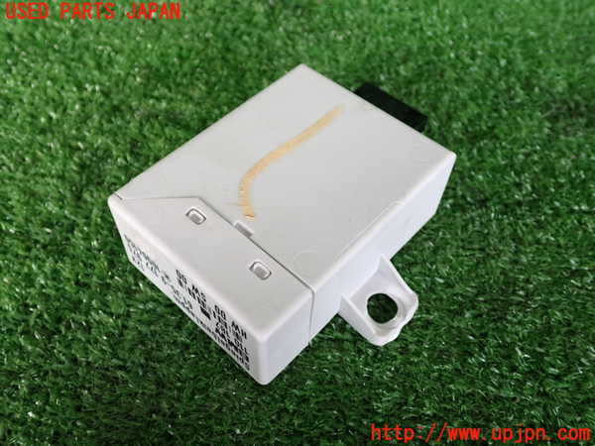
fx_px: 550
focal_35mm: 32
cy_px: 223
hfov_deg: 56.8
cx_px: 298
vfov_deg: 44.2
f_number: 2.4
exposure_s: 1/125
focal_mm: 5.79
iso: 200
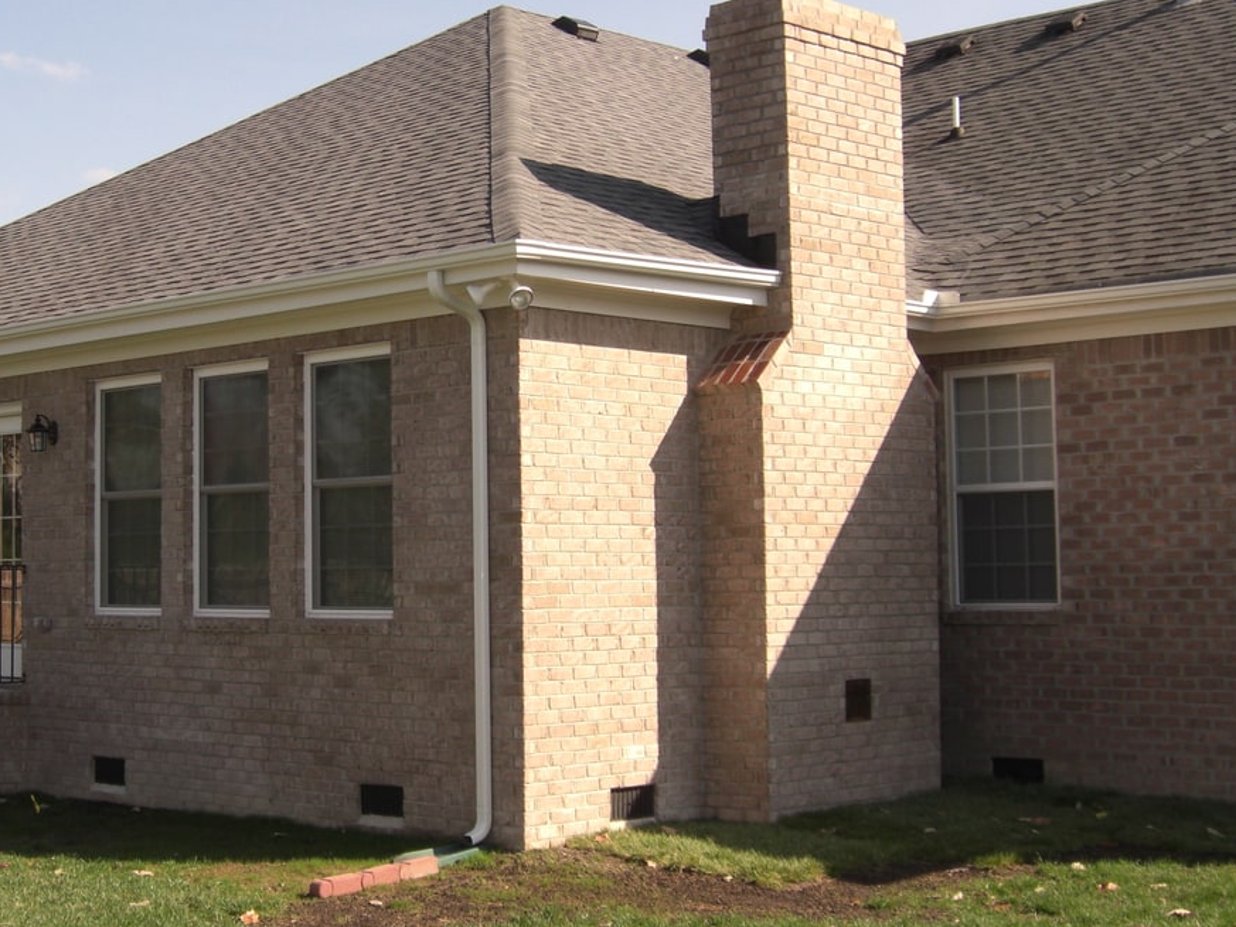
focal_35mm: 58
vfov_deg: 25.2
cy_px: 437
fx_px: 2071
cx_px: 408
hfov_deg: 32.9
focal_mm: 7.9
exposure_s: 1/500
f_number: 4
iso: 80
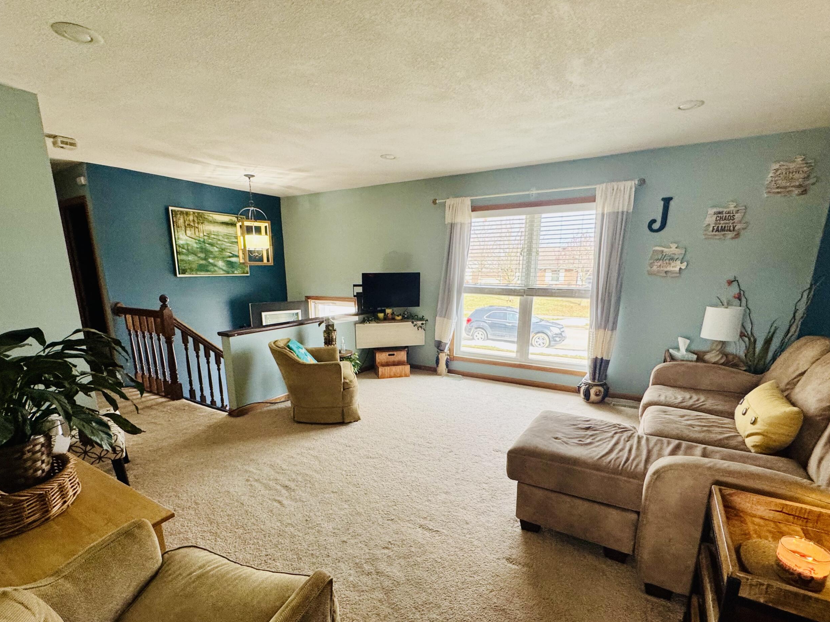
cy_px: 366
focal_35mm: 17
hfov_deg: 91.0
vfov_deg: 74.1
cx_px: 405
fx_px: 408
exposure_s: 1/120
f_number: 2.2
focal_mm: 2.22
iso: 250
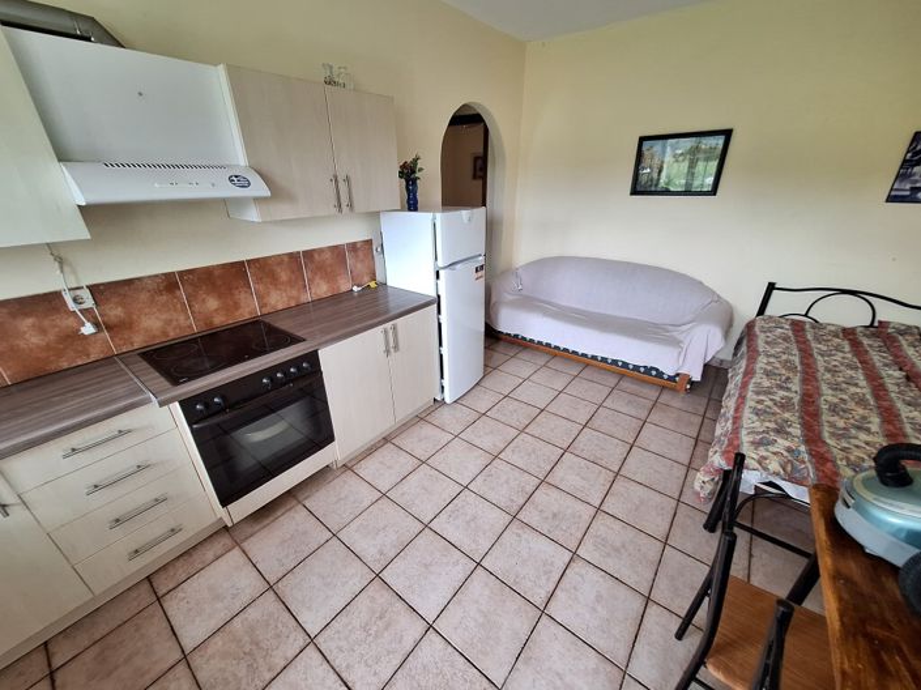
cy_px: 345
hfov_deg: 106.2
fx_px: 346
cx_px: 460
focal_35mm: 13
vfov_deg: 89.9
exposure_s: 1/50
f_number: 2.2
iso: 160
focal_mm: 1.74
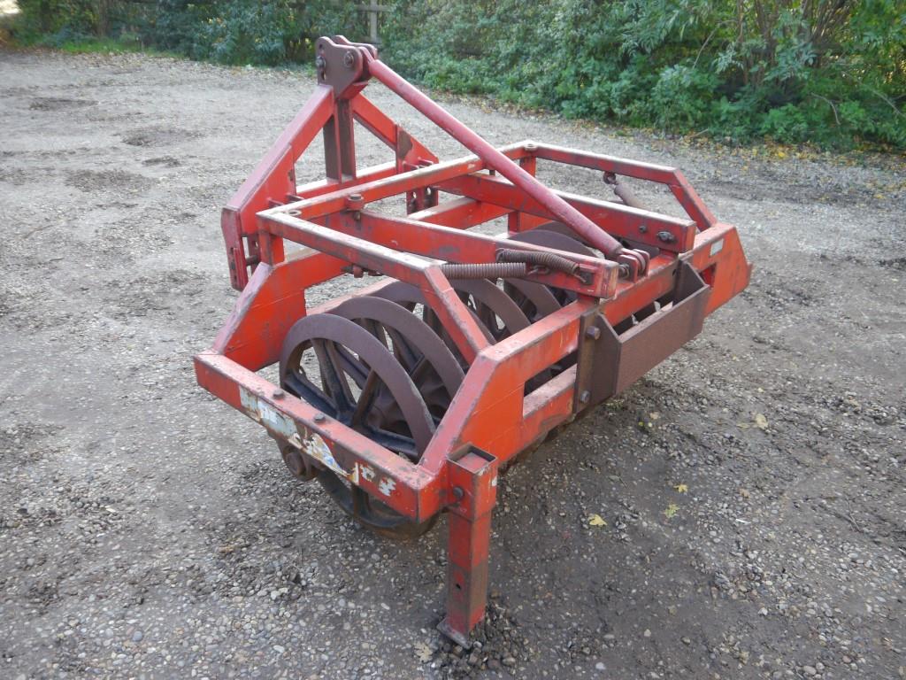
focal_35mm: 28
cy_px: 340
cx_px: 453
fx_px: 733
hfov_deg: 63.4
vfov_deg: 49.7
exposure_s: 1/60
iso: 200
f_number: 3.5
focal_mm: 14
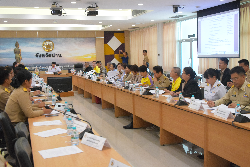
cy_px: 84
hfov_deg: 46.4
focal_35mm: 42
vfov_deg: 31.9
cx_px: 125
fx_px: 292
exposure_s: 1/200
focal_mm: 28
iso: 5000
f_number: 7.1
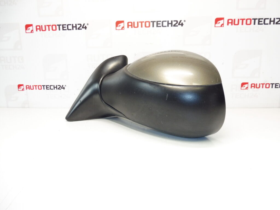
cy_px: 105
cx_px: 140
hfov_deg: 71.6
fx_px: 194
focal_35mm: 24
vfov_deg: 56.8
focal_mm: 4.3
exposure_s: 1/60
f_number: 3.5
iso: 200
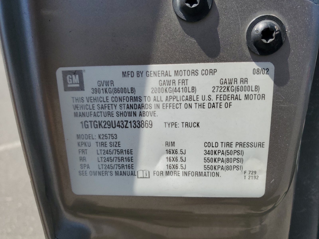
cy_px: 120
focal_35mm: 26
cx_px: 160
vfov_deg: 53.1
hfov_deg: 67.3
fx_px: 240
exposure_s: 1/2500
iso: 50
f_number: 1.5
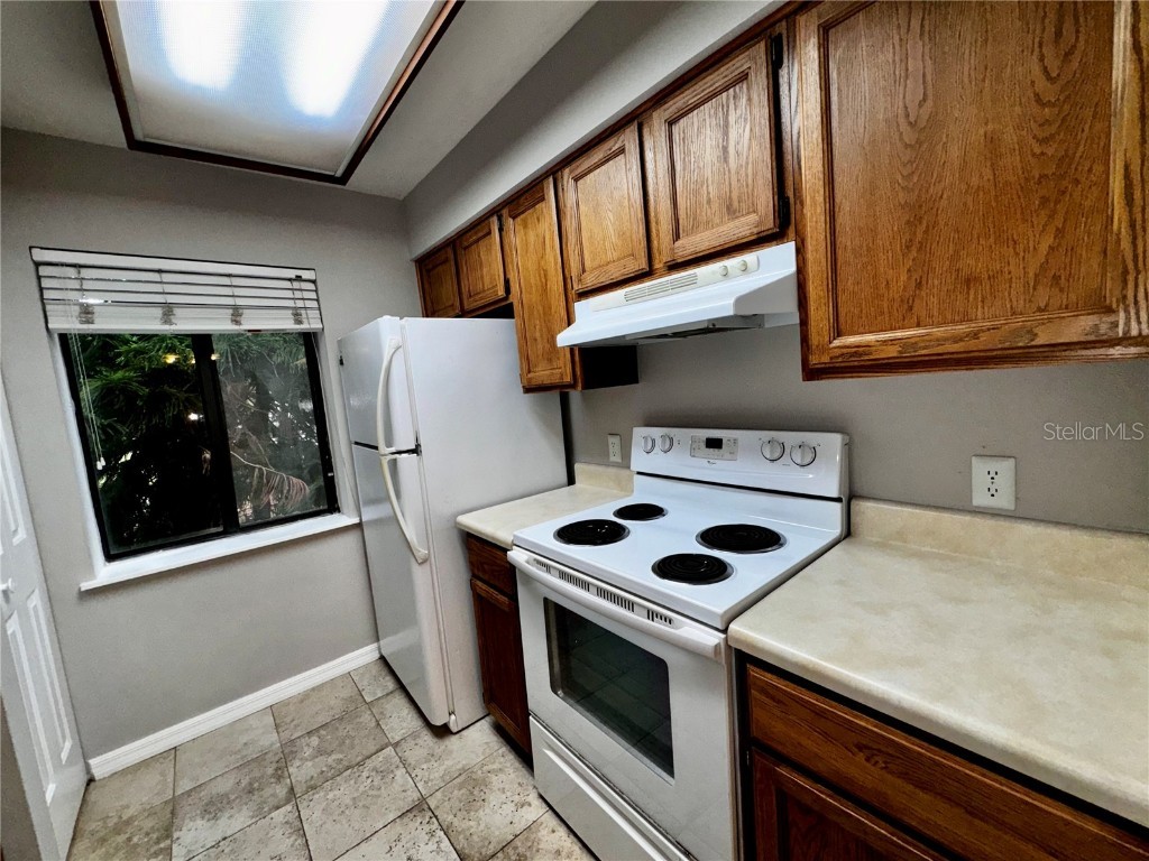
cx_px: 574
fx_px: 465
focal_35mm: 14
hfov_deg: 102.1
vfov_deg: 85.7
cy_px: 430
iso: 40
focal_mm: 2.22
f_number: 2.2
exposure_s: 1/122
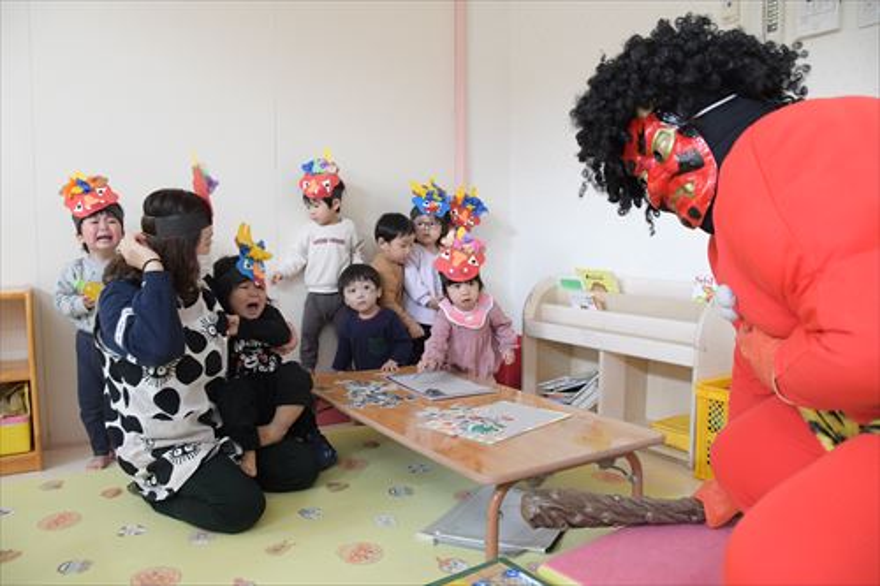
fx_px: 660
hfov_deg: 67.4
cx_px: 440
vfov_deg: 47.9
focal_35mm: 27
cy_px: 293
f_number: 5.6
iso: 2500
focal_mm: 18
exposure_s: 1/125
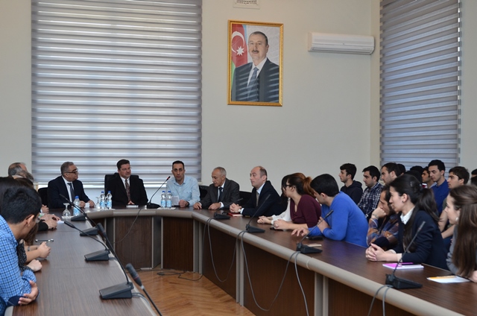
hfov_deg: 39.0
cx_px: 238
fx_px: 674
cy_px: 158
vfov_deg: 26.4
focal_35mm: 51
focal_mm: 34
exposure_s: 1/100
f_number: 6.3
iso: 800
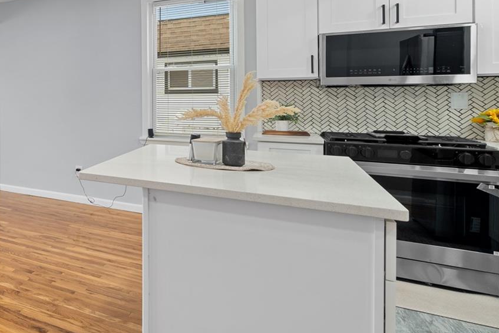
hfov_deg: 44.8
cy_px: 95
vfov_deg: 43.9
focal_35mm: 29
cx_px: -71
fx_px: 402
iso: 250
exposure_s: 1/5
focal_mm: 12
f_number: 8
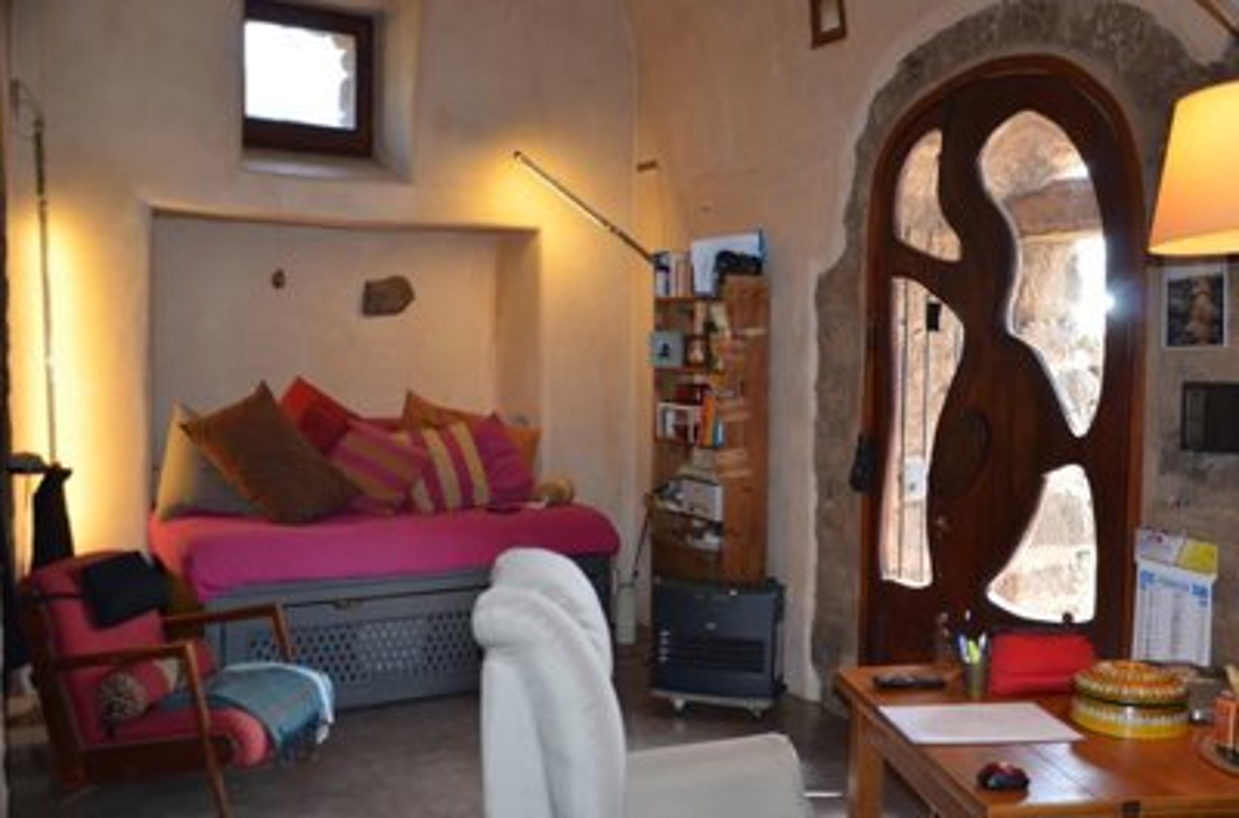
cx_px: 620
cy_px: 409
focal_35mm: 36
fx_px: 1235
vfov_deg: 36.6
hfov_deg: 53.3
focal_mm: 24
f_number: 3.8
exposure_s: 1/80
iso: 400
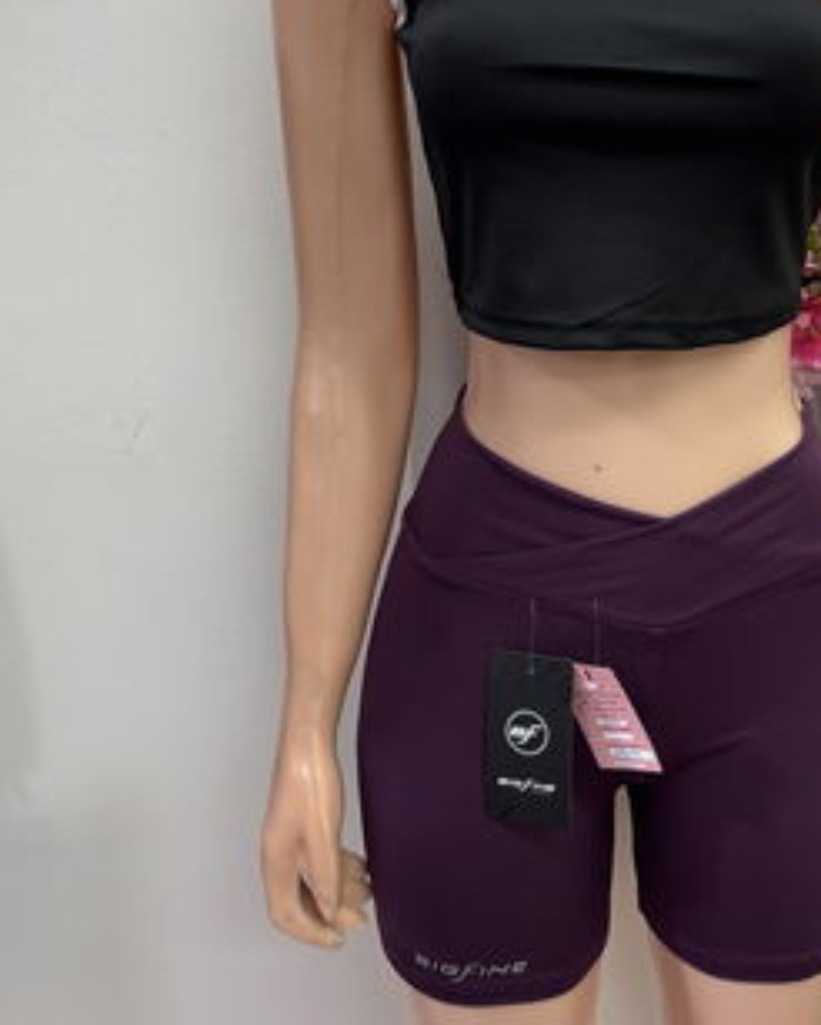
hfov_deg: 33.5
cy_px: 312
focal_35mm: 44
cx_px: 614
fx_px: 1335
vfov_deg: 41.2
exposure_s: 1/100
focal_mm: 5.96
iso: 125
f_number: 1.6
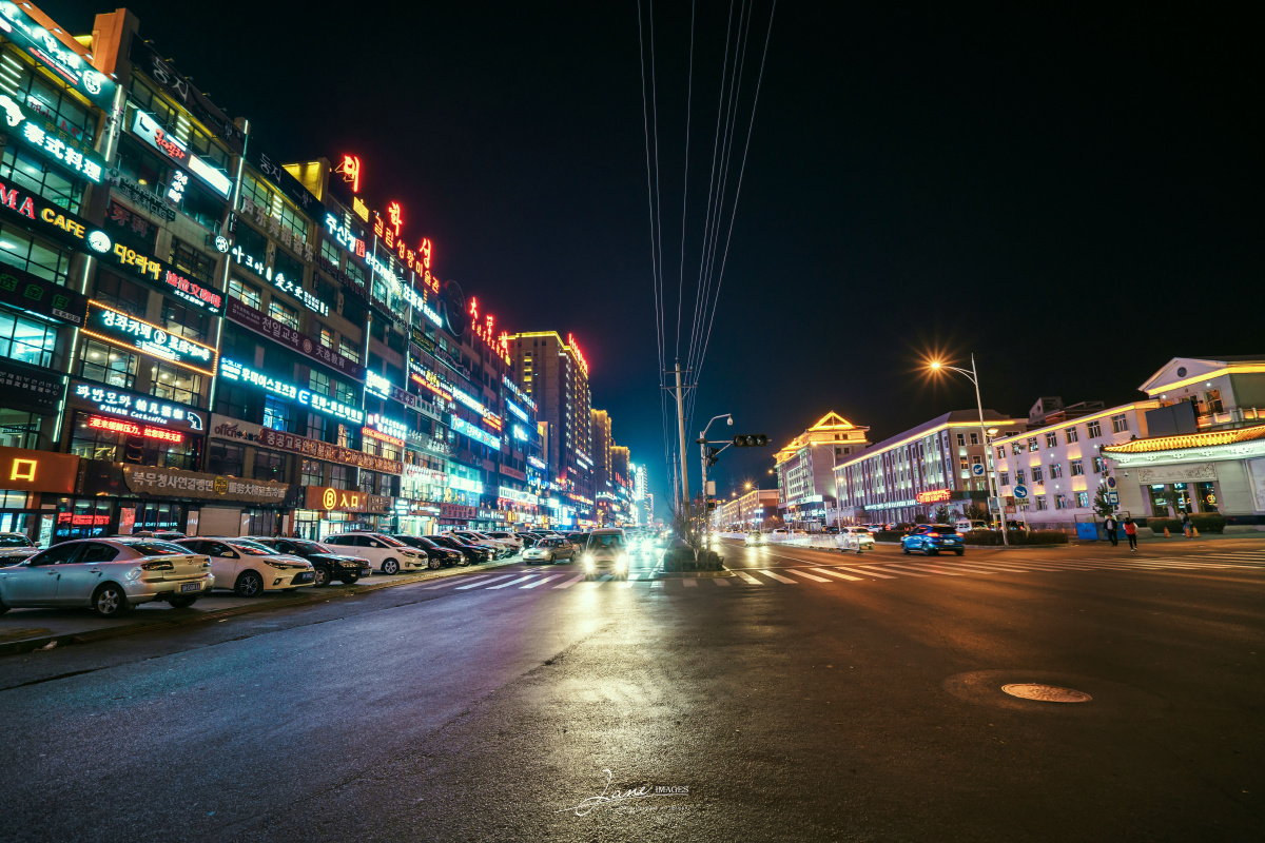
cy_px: 422
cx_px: 632
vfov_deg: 73.7
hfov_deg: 96.7
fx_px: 562
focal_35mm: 16
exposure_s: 1/20
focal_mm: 16
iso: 1600
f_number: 4
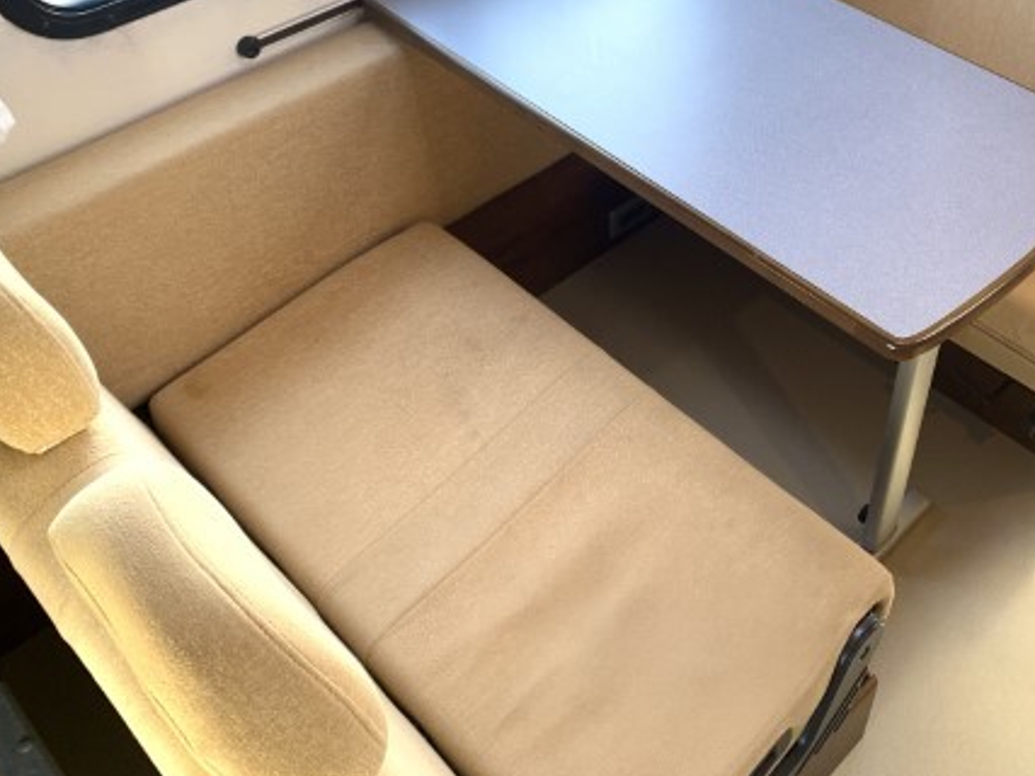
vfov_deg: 36.1
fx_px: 1166
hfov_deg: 47.4
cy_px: 211
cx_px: 652
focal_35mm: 39
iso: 100
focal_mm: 4.25
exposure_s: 1/74
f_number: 1.8
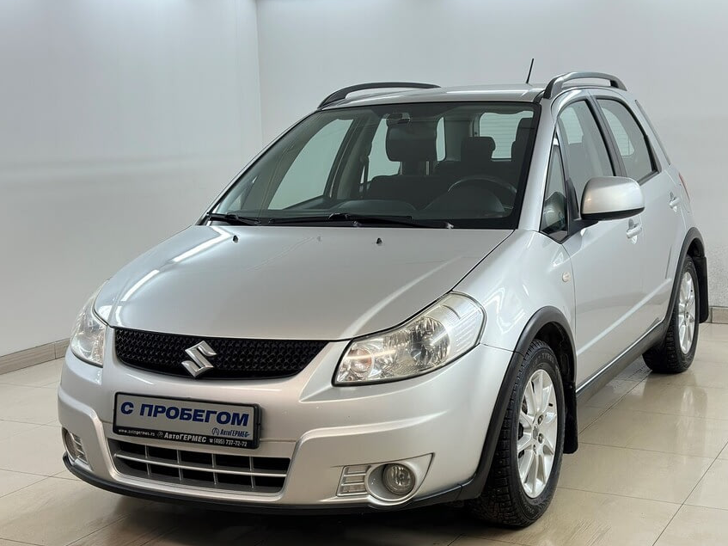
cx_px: 380
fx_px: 1072
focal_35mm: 51
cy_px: 287
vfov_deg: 28.5
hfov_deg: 37.5
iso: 80
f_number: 1.78
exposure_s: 1/100
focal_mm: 6.86
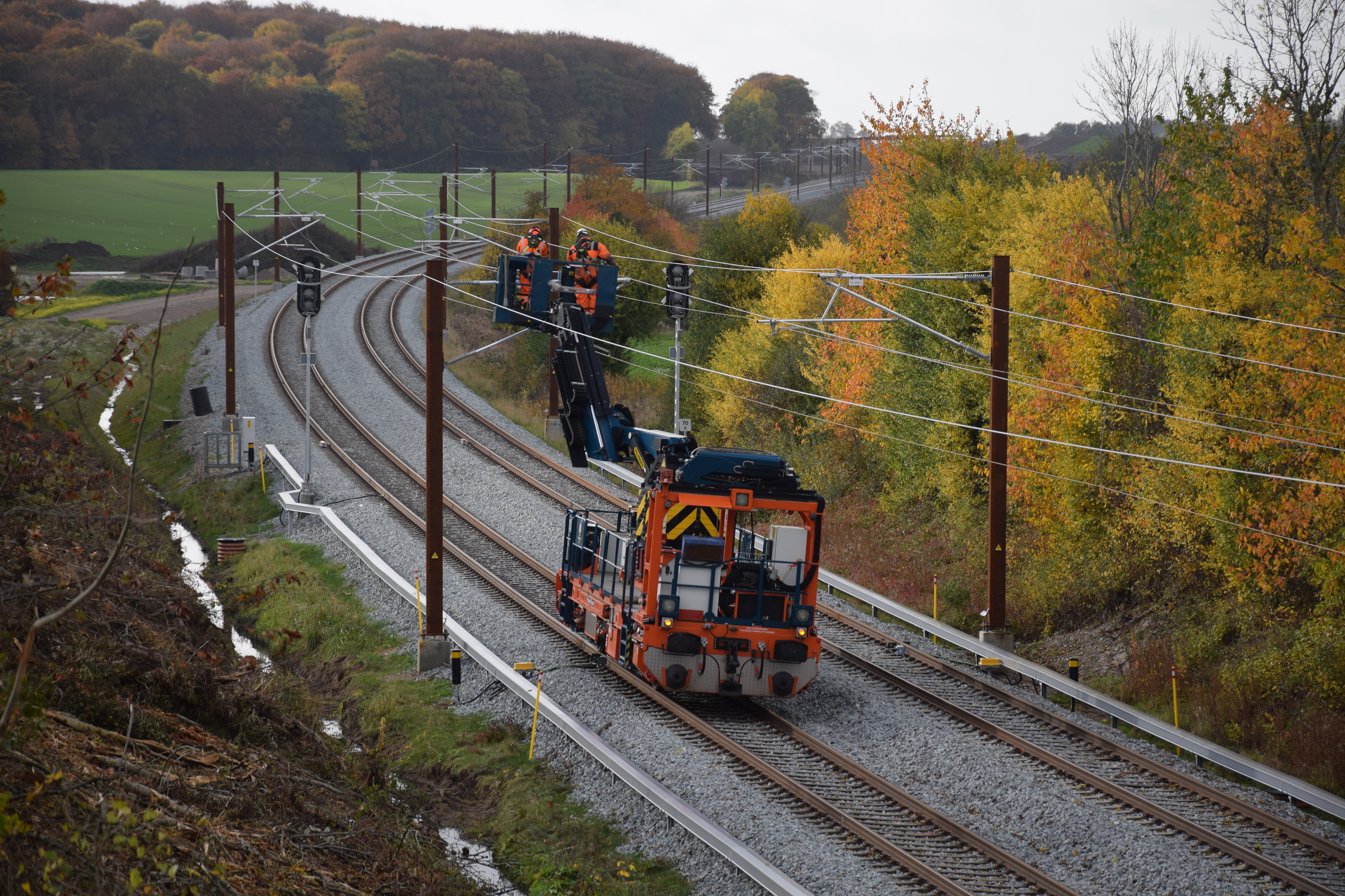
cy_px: 448
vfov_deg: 8.7
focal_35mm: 158
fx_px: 5884
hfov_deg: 13.0
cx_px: 672
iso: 220
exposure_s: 1/500
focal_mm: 105
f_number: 5.6
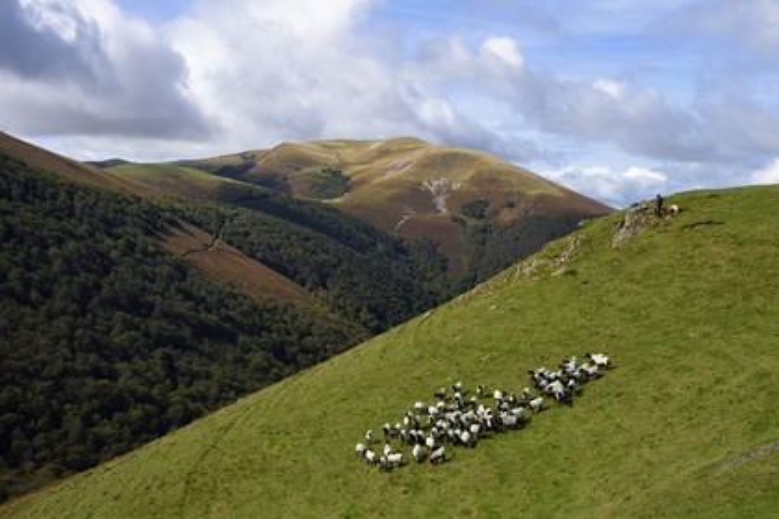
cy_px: 260
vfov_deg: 27.0
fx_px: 1082
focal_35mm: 50
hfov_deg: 39.6
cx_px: 390
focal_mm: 50
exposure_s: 1/250
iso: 200
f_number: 13
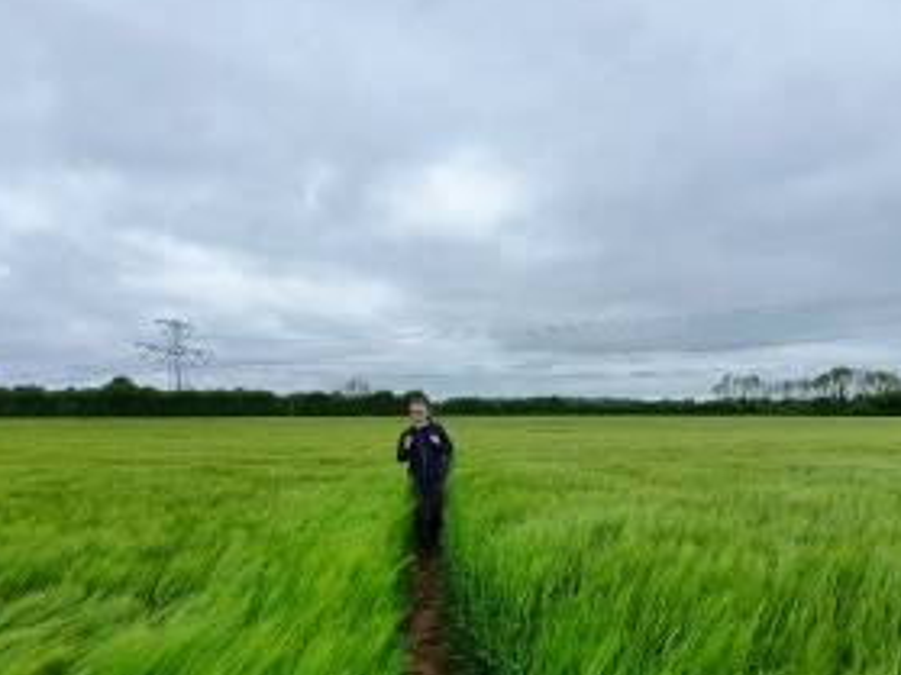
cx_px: 478
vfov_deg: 61.2
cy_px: 472
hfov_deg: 78.9
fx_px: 546
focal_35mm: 21
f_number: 2.2
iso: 50
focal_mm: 1.8
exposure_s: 1/716
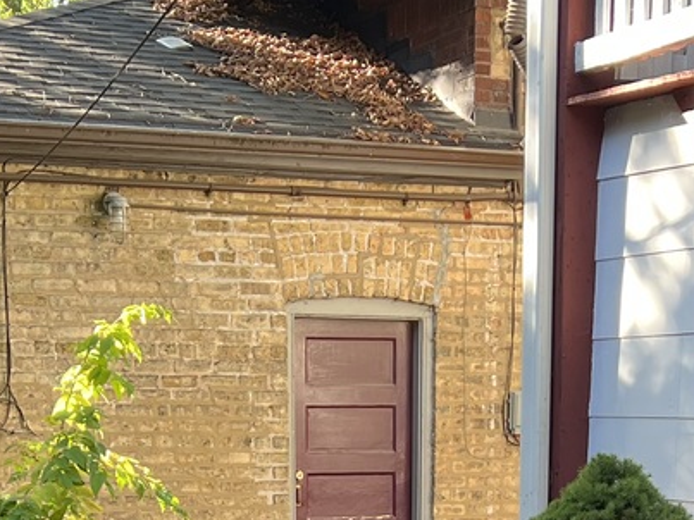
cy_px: 790
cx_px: 365
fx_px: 1864
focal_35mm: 93
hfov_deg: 21.1
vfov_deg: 14.7
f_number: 1.5
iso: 50
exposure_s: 1/121
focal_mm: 5.7
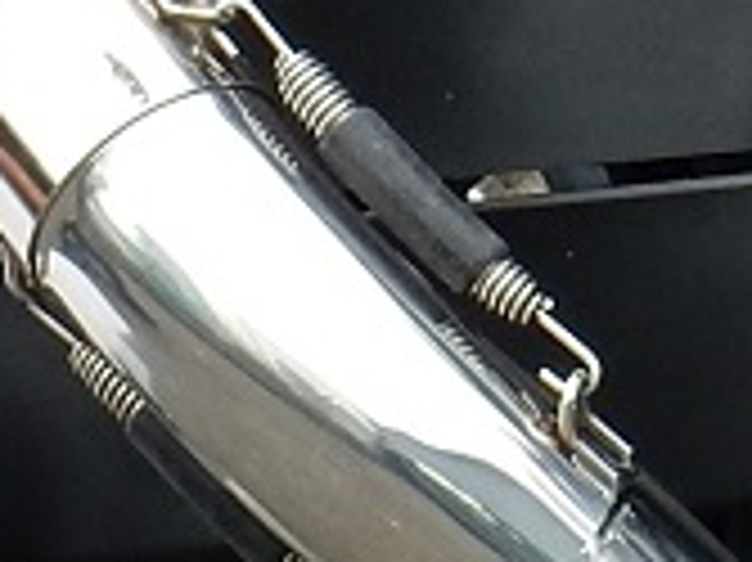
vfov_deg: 2.5
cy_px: 234
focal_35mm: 603
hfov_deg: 3.3
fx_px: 13090
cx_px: 910
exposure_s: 1/100
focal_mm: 14.9
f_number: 5
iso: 125
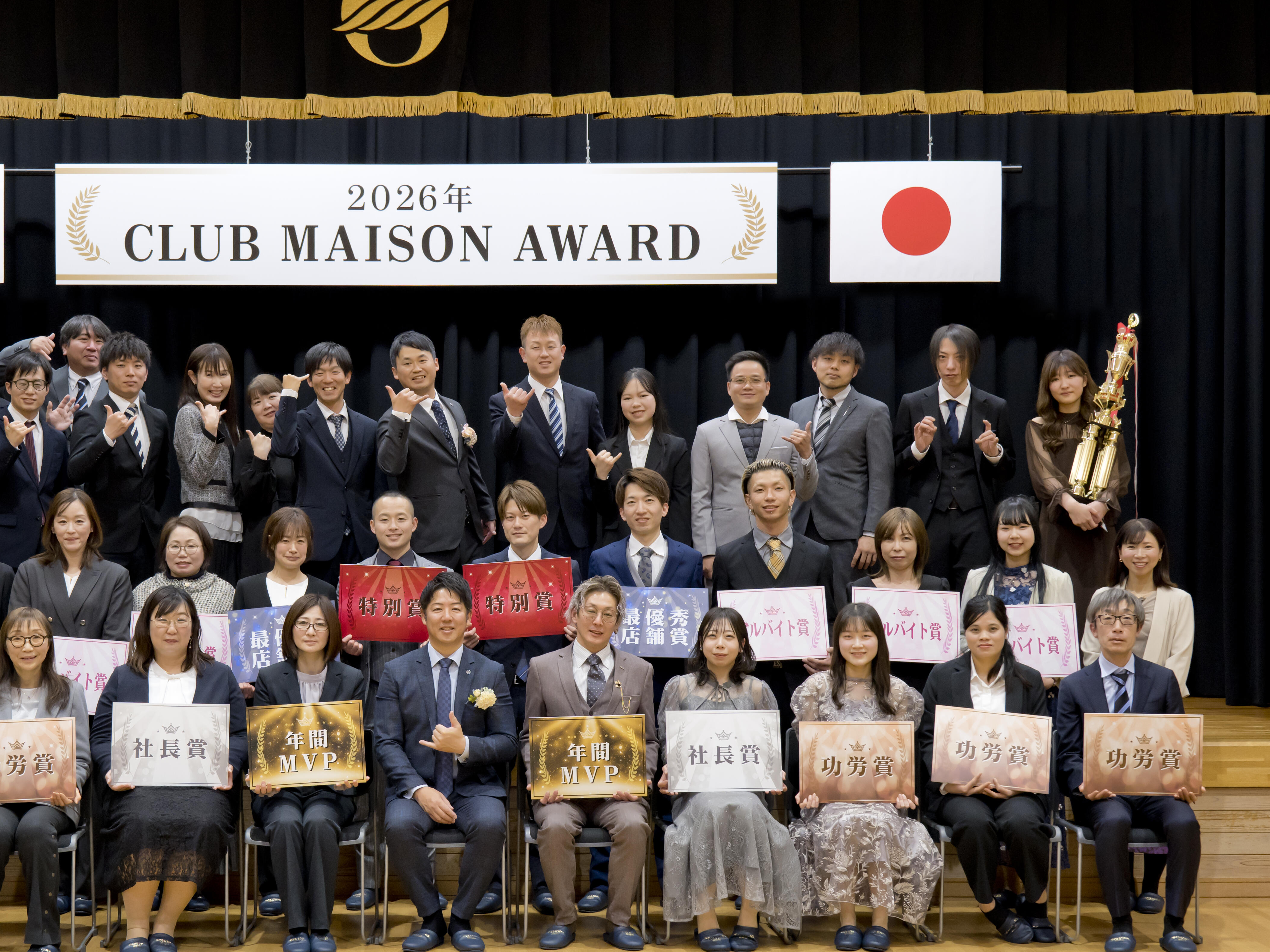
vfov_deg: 21.6
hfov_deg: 28.4
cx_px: 425
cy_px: 523
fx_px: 2495
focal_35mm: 68
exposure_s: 1/160
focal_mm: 50
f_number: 5.6
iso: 4000
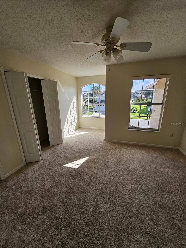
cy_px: 124
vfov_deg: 106.2
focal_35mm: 13
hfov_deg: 89.9
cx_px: 93
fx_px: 93
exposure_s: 1/315
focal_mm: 1.74
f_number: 2.2
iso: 32
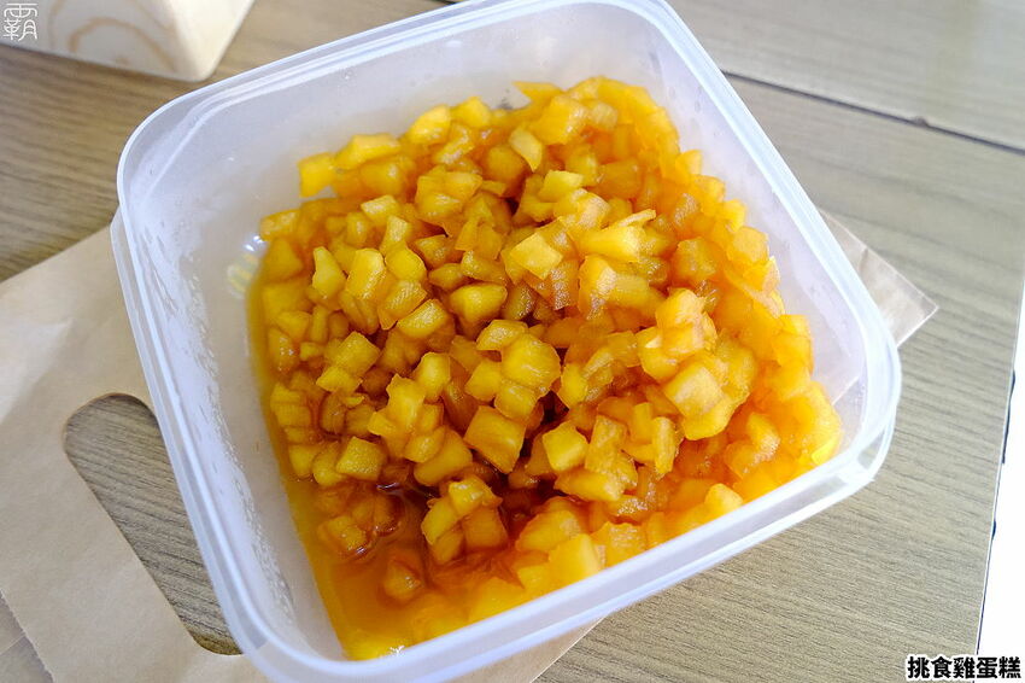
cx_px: 512
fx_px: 768
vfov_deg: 47.9
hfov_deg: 67.4
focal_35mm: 27
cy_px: 342
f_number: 3.2
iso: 3200
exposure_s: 1/250
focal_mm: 18
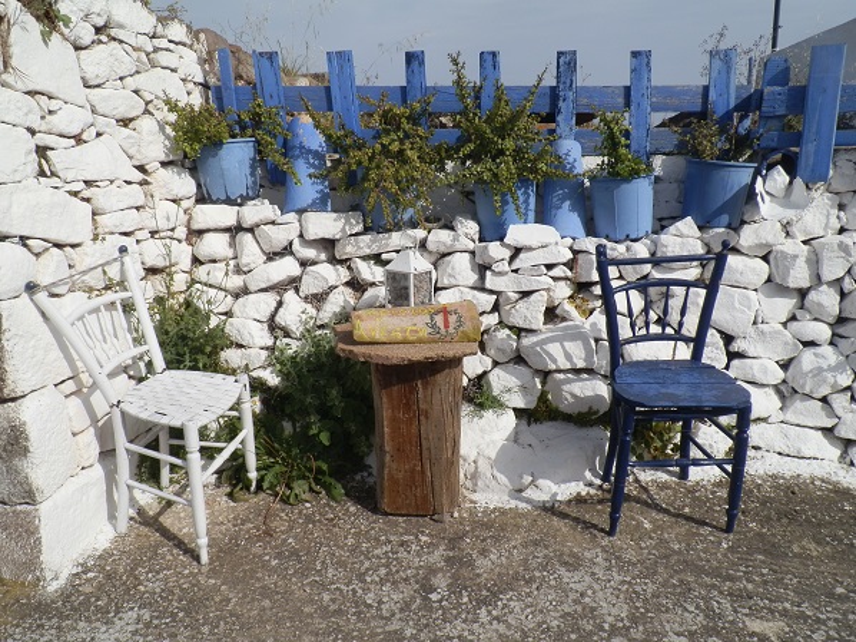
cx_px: 428
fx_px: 692
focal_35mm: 28
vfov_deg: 49.7
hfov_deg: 63.5
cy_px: 321
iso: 80
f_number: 7.3
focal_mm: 5
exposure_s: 1/320
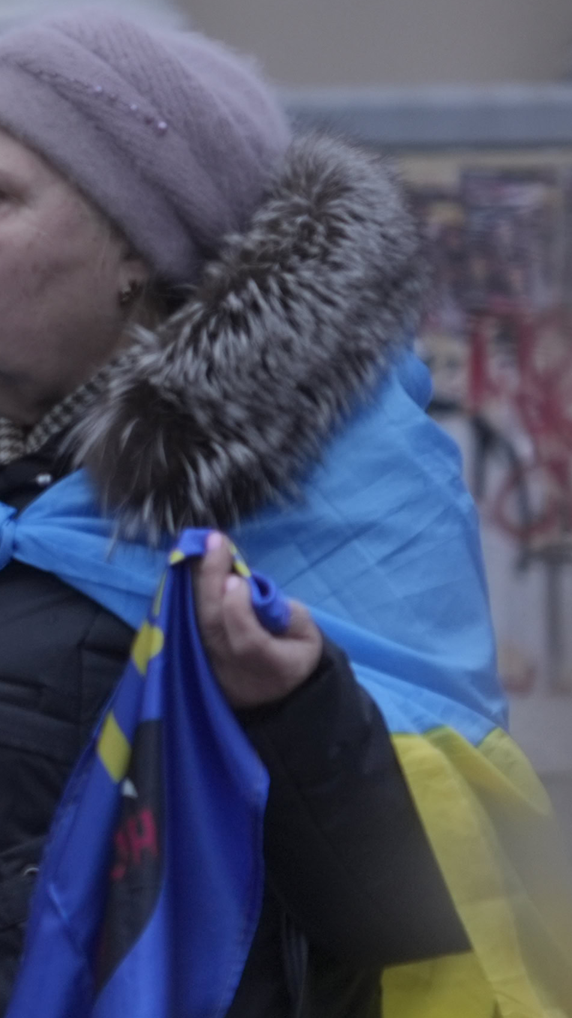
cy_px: 654
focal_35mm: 303
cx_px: -719
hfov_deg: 4.0
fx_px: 8170
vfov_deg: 7.1
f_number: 2.8
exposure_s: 1/100
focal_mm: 70
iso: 250
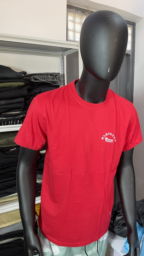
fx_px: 197
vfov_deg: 66.1
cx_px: 90
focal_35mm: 29
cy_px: 127
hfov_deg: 39.9
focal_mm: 4.2
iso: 100
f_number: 1.6
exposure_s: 1/50
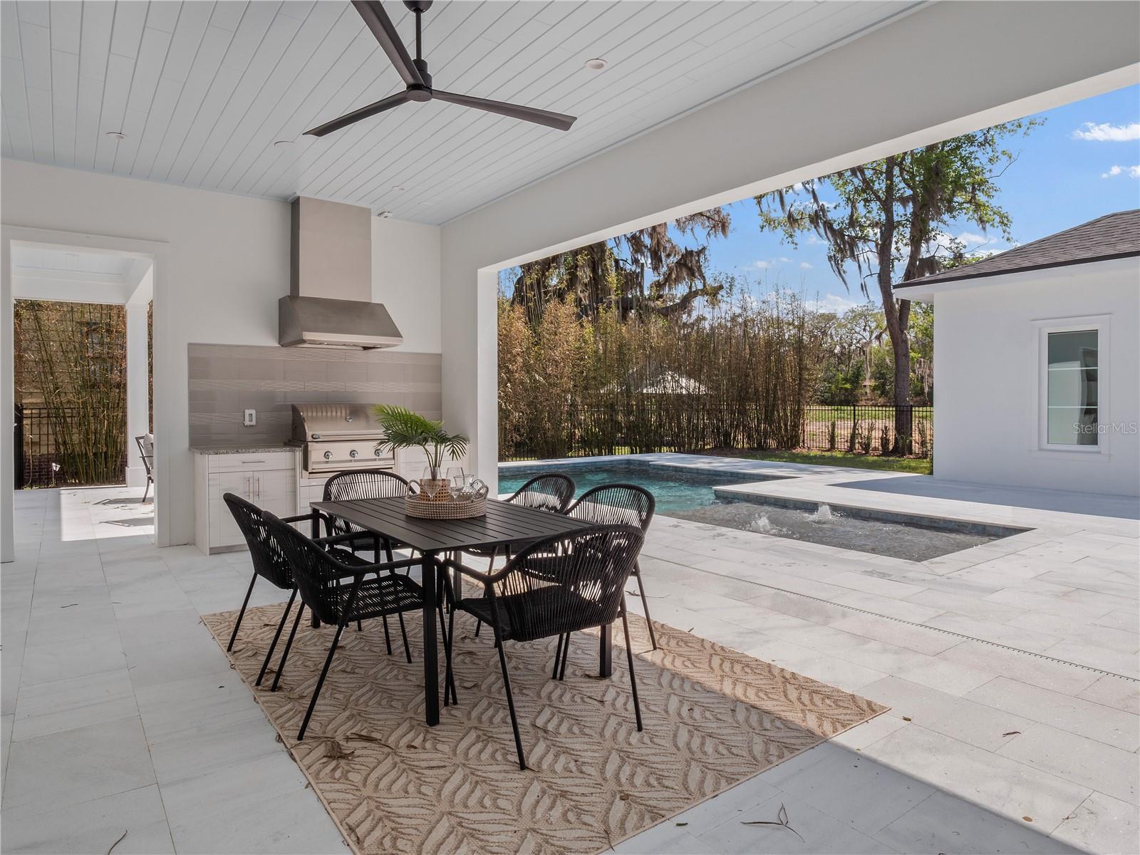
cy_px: 428
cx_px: 570
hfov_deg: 81.7
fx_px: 659
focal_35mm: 20
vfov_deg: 66.0
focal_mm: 10
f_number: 13
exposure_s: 1/125
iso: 200
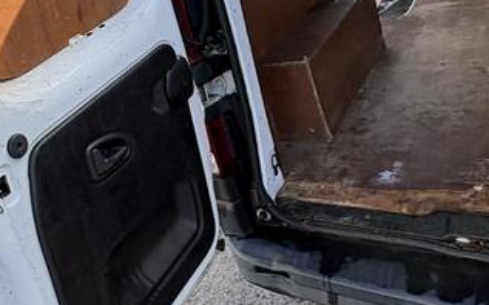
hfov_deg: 46.6
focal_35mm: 42
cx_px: 168
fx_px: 560
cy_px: 29
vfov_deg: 29.3
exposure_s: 1/258
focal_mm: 2.22
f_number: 2.2
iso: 64
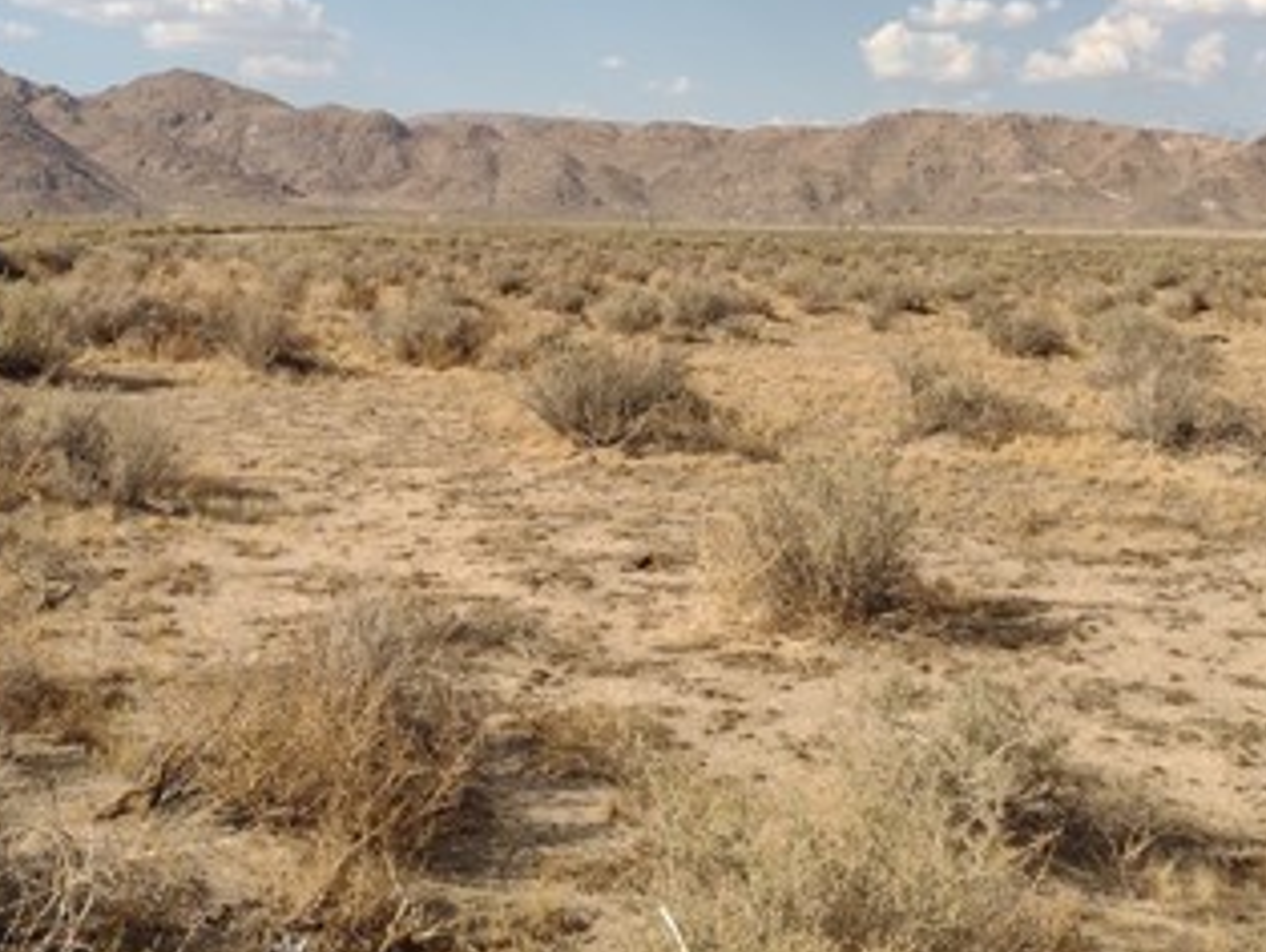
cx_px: 714
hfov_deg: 34.9
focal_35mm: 55
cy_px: 141
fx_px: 2013
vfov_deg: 25.9
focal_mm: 4.71
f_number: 1.7
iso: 100
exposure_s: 1/2756
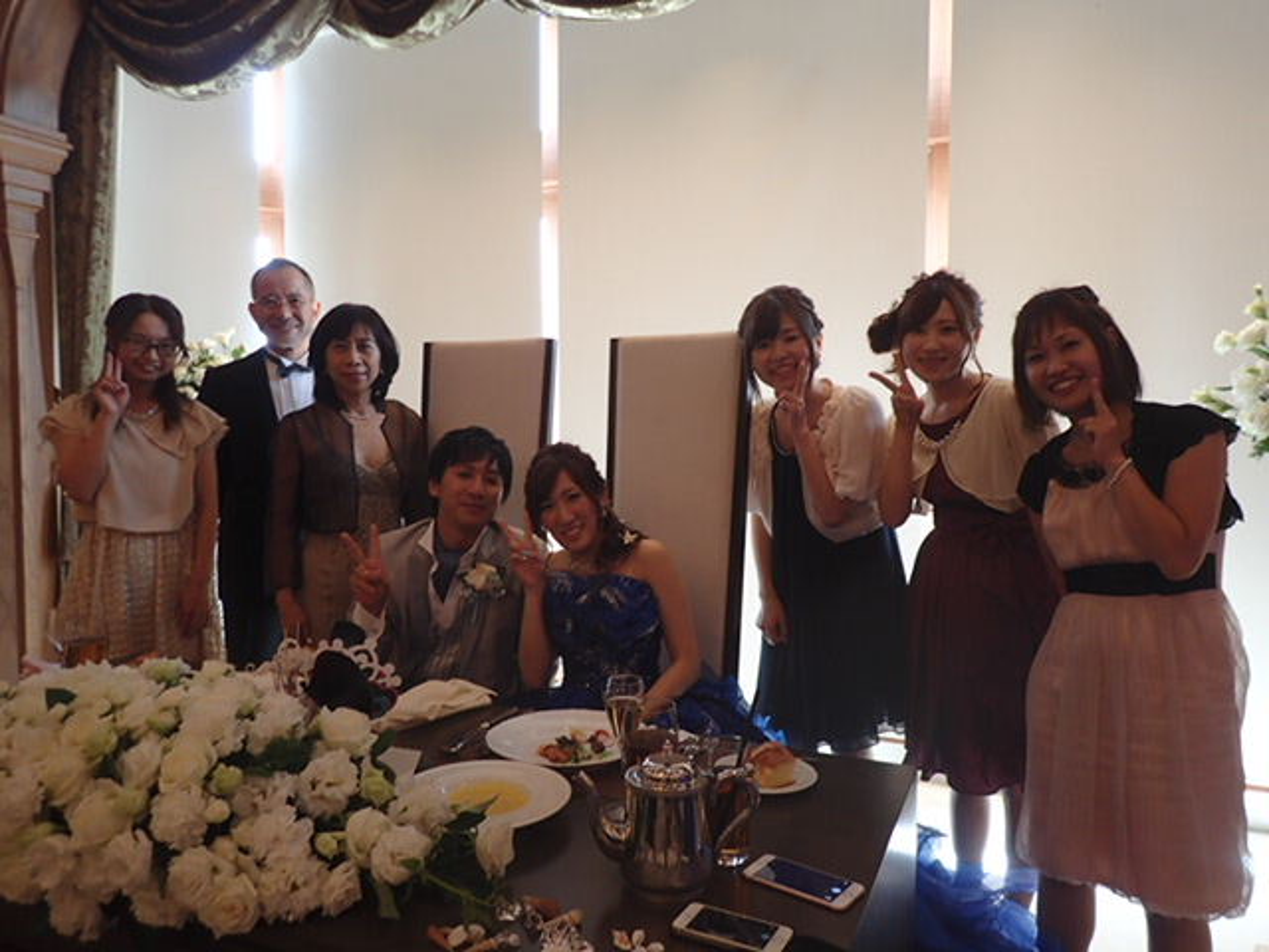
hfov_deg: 69.4
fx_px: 916
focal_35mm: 25
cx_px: 634
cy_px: 476
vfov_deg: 54.9
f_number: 2
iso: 160
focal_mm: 4.5
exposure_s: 1/60
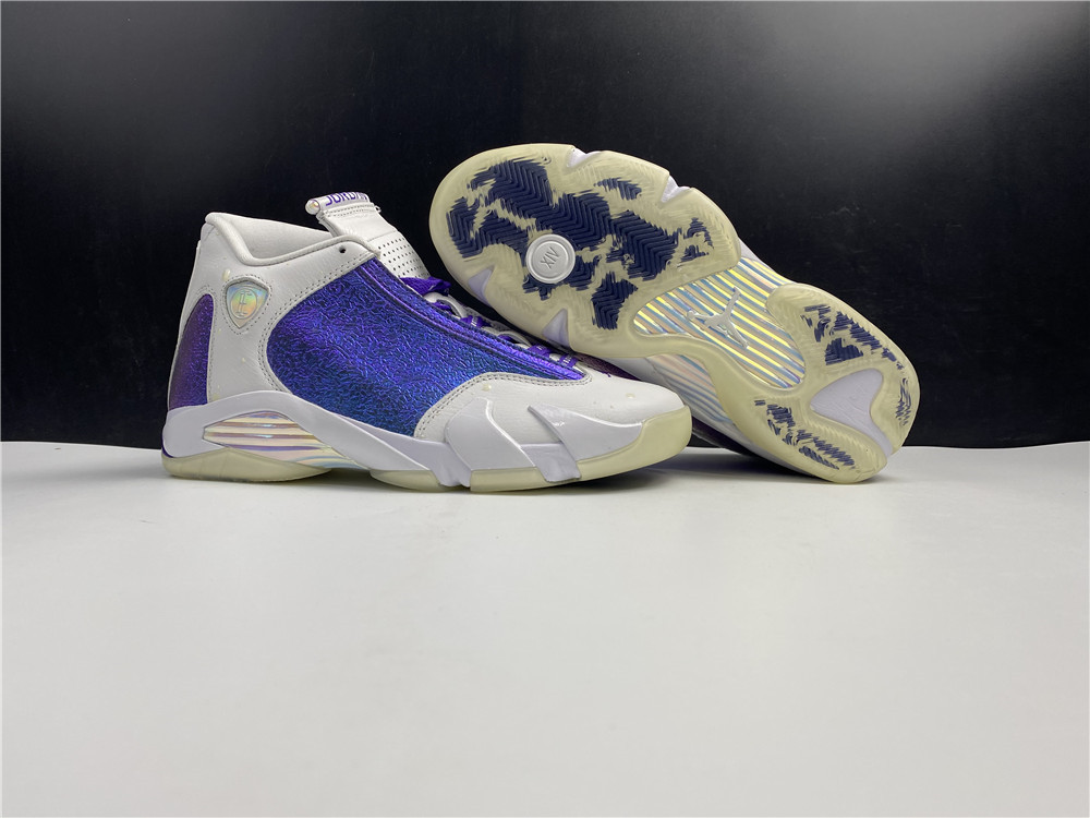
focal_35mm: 26
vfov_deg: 53.1
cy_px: 409
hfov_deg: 67.3
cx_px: 545
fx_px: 819
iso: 40
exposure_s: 1/122
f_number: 1.8
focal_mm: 4.25
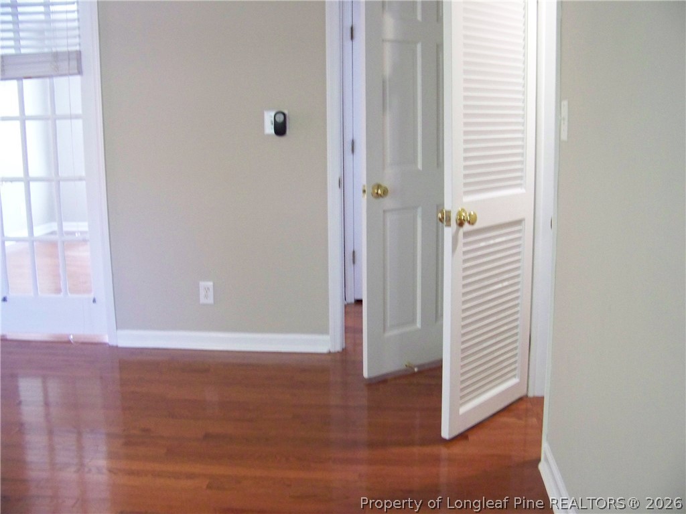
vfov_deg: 39.7
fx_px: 713
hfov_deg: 51.4
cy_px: 257
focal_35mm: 36
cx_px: 343
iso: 320
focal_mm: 5.85
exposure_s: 1/30
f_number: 2.8
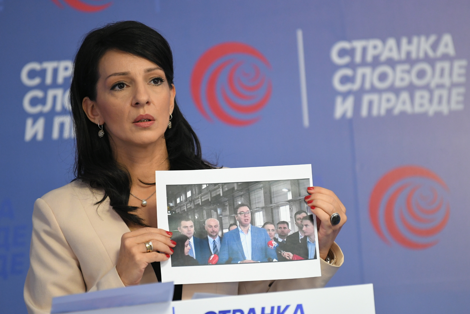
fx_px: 3916
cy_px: 157
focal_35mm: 300
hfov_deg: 6.9
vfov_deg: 4.6
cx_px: 235
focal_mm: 200
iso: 2000
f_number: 2.8
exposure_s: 1/320
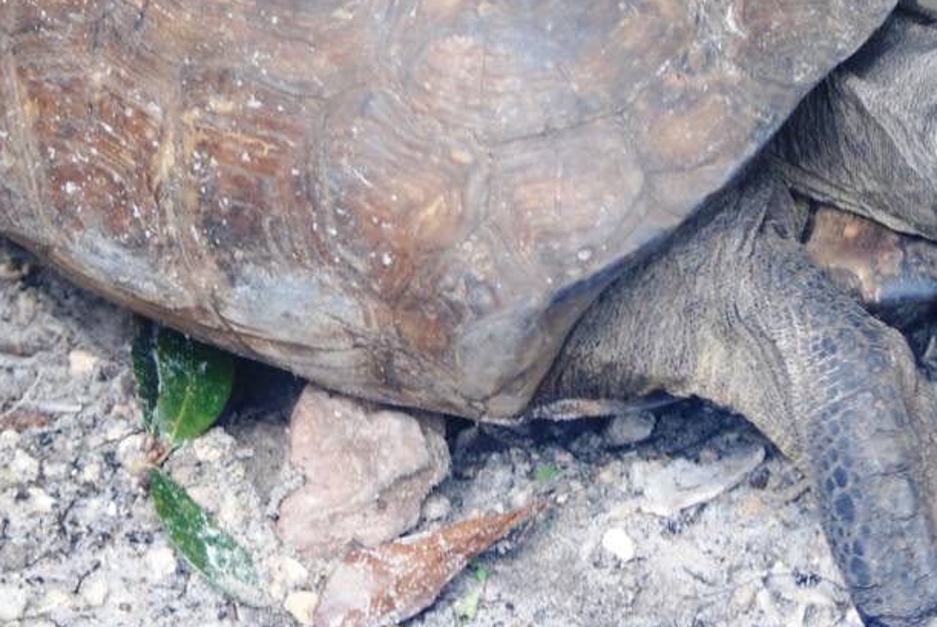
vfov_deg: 5.0
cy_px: 103
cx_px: 477
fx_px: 7166
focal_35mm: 275
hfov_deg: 7.5
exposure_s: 1/160
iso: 400
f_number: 4
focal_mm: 70
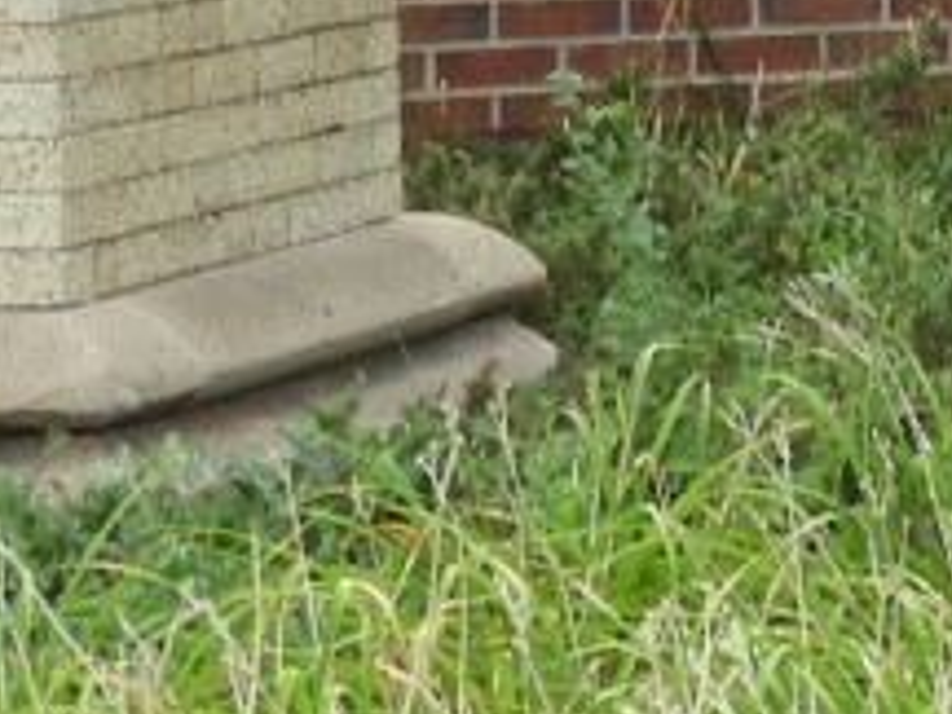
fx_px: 8251
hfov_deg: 6.3
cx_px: 2239
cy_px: -476
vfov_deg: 4.9
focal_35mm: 300
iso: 100
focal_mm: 8.1
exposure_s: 1/250
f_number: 4
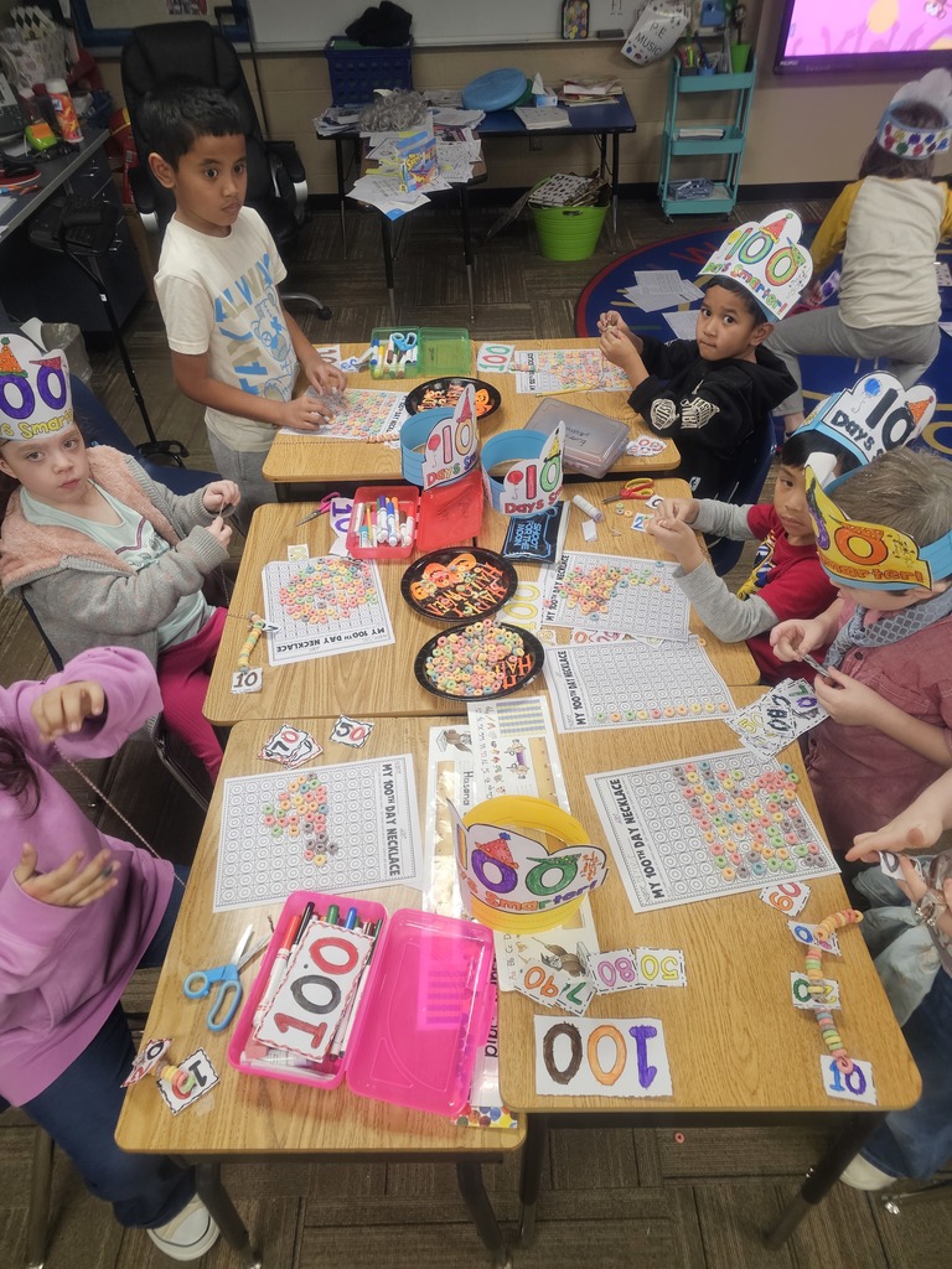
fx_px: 843
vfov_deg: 73.9
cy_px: 634
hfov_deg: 58.9
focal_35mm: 23
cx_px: 476
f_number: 1.7
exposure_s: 1/120
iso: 320
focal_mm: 6.3
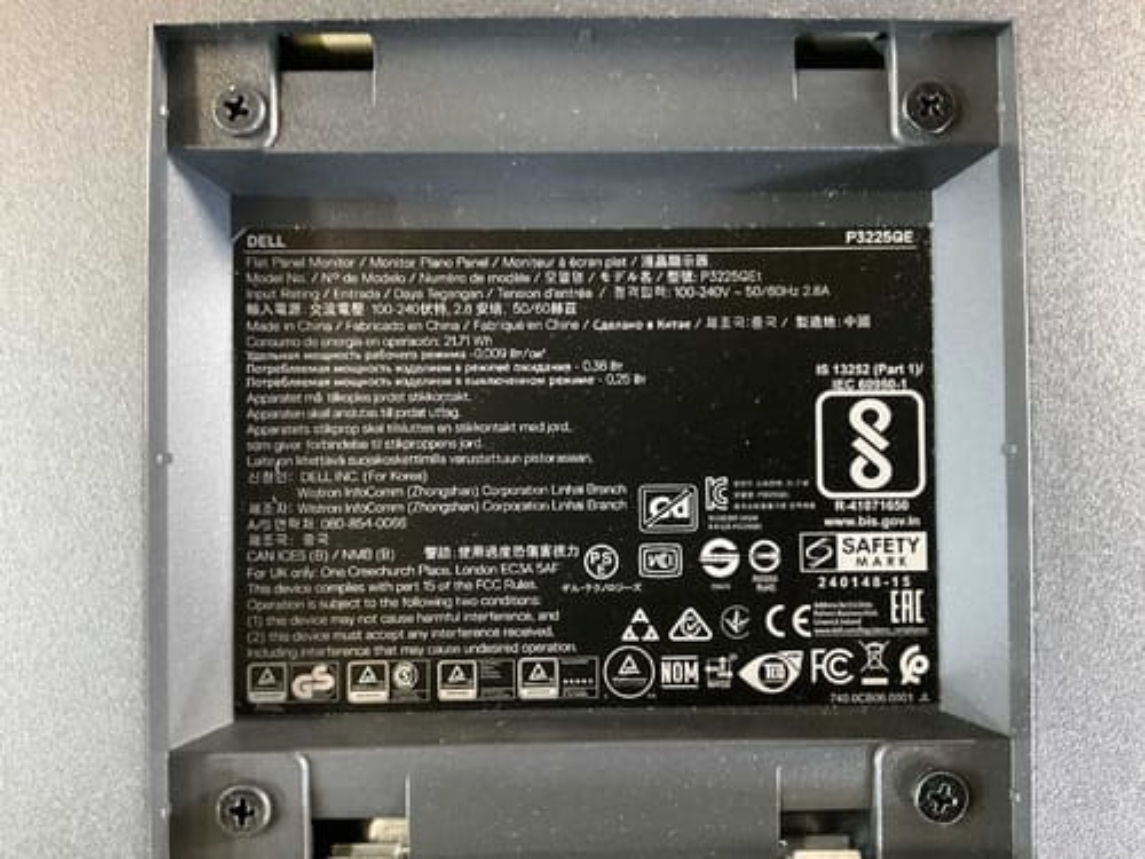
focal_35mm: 29
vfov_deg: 48.2
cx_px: 572
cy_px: 430
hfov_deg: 61.7
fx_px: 959
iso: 500
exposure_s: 1/25
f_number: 1.8
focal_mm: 3
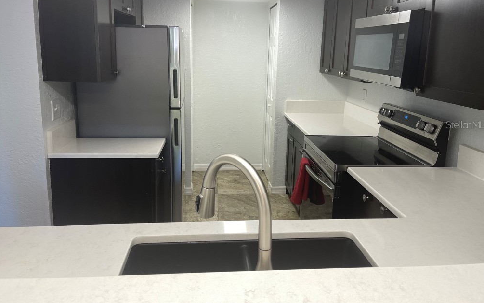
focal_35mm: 27
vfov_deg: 45.8
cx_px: 245
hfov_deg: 68.4
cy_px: 124
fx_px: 356
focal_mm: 5.1
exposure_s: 1/120
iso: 64
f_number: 1.6
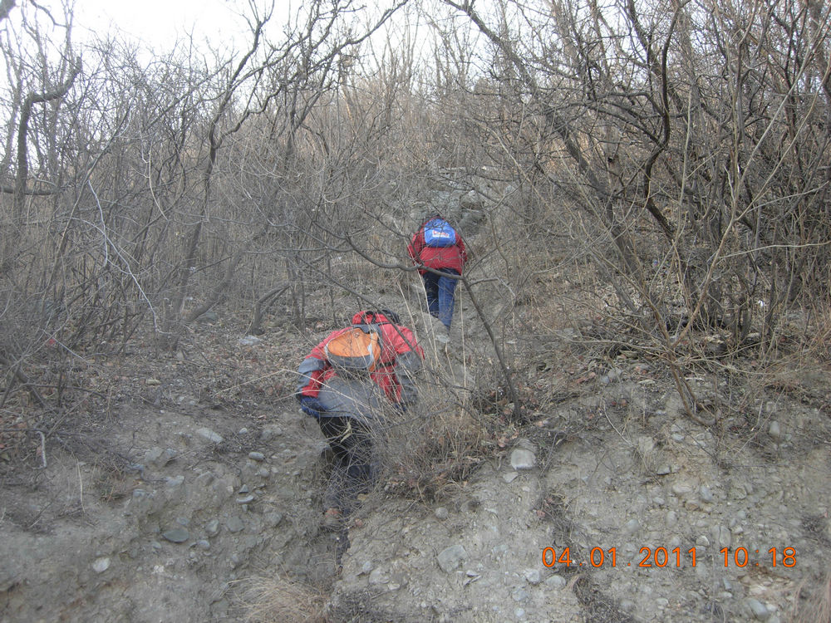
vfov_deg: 39.7
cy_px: 312
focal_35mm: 36
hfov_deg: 51.4
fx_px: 864
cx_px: 416
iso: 50
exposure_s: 1/82.9
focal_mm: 7.5
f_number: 3.4
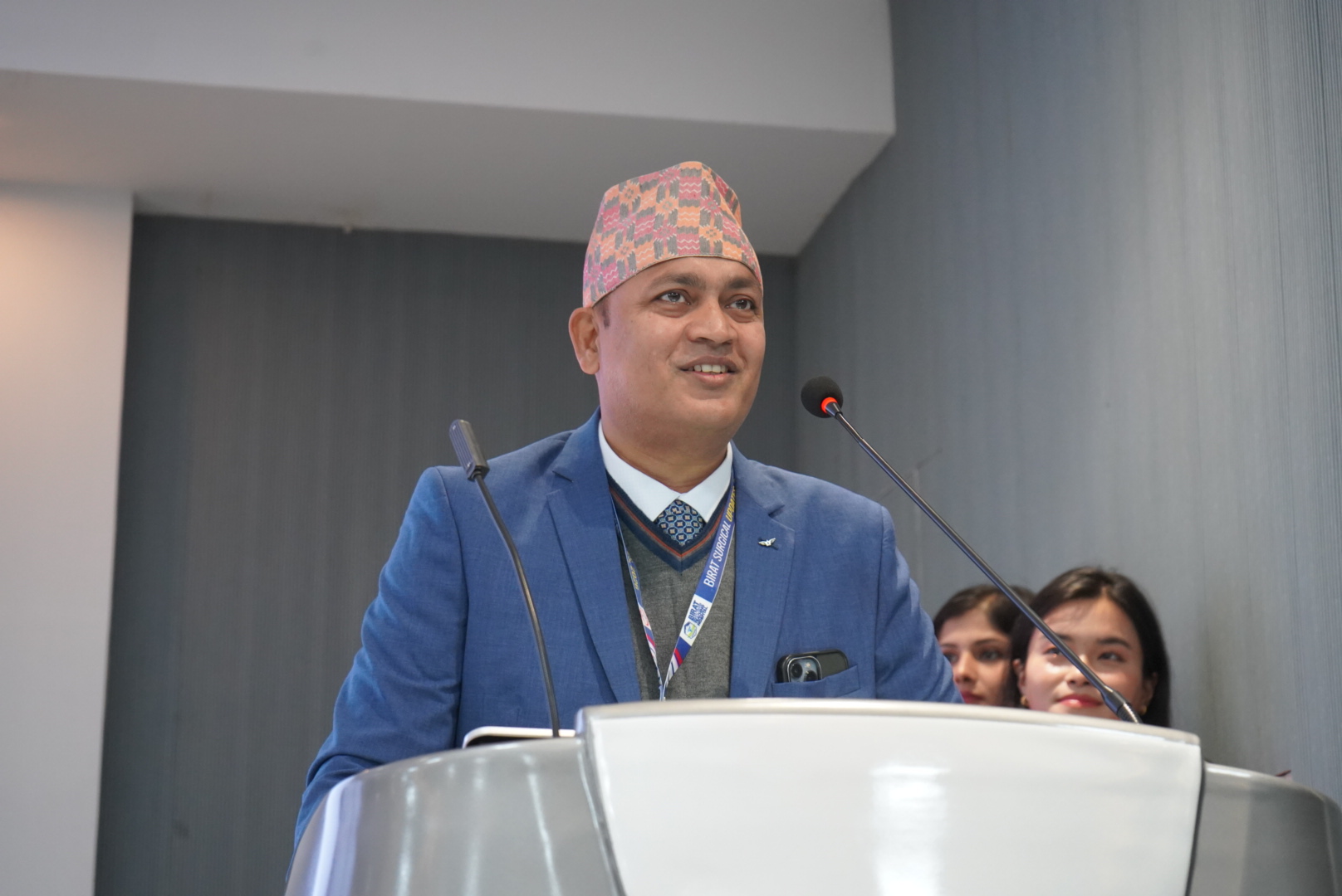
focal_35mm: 69
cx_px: 671
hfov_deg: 29.2
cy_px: 448
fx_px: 2574
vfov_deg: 19.8
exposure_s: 1/160
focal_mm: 69
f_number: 5.6
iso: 5000
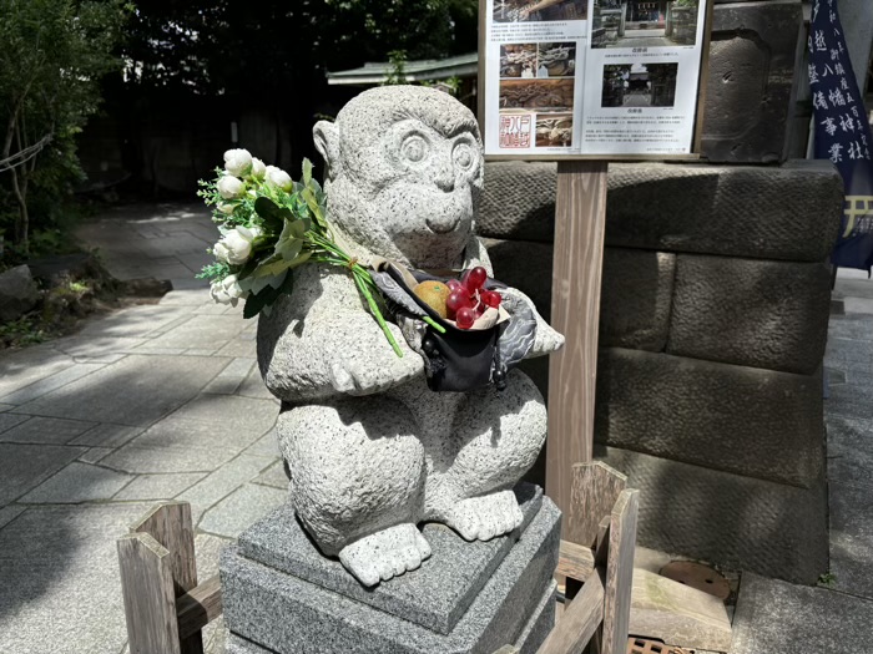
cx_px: 436
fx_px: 656
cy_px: 327
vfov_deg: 53.1
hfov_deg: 67.3
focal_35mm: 26
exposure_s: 1/2398
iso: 50
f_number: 1.6
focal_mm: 5.96
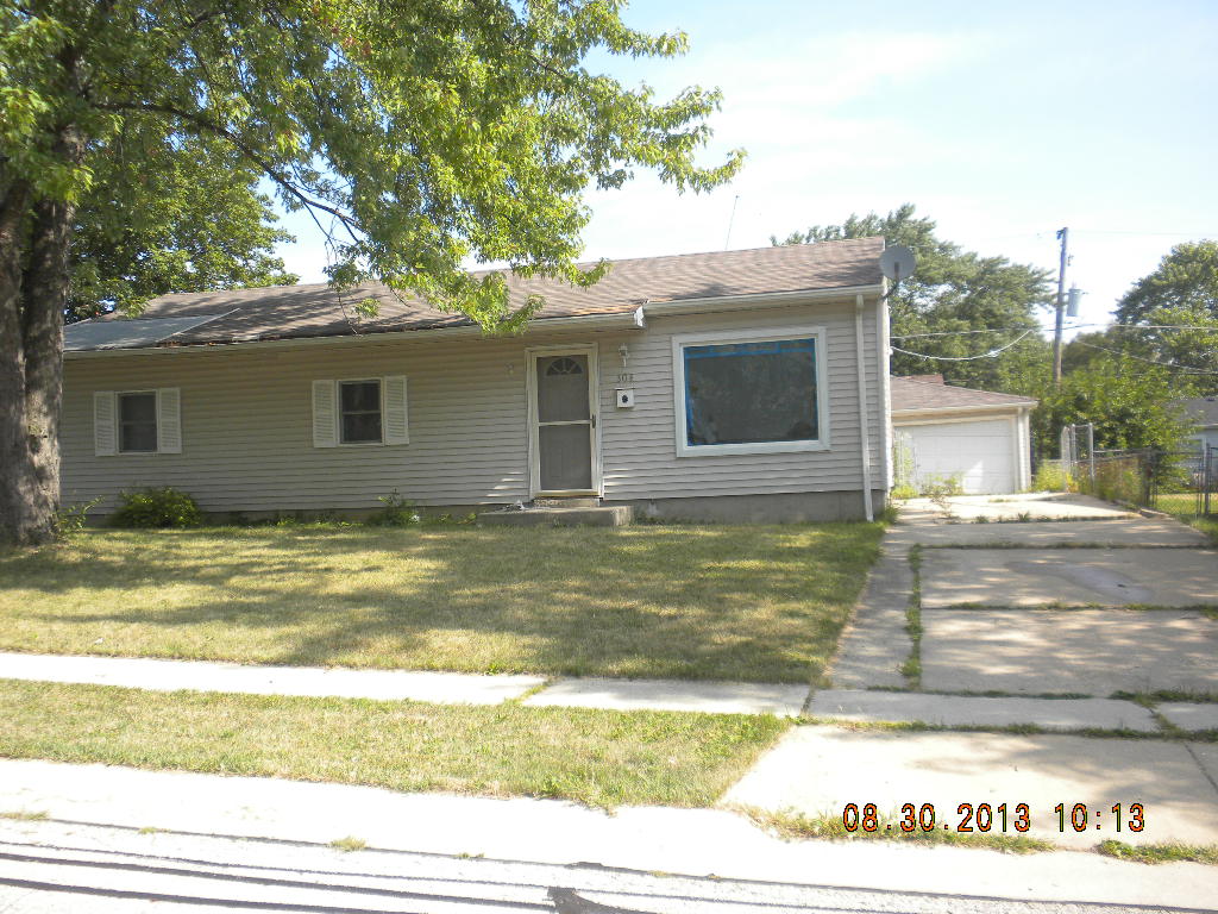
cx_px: 609
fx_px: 1302
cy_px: 457
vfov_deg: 38.7
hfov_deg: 50.1
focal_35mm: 37
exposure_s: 1/437
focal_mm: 6.6
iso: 90
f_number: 3.5
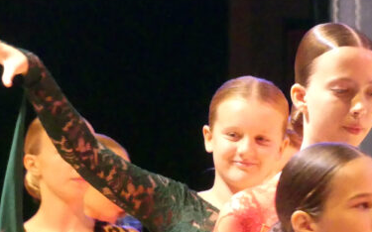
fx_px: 4256
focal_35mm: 420
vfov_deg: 3.1
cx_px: 299
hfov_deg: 5.0
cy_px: 185
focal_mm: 35.6
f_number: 2.8
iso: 3200
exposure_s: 1/80
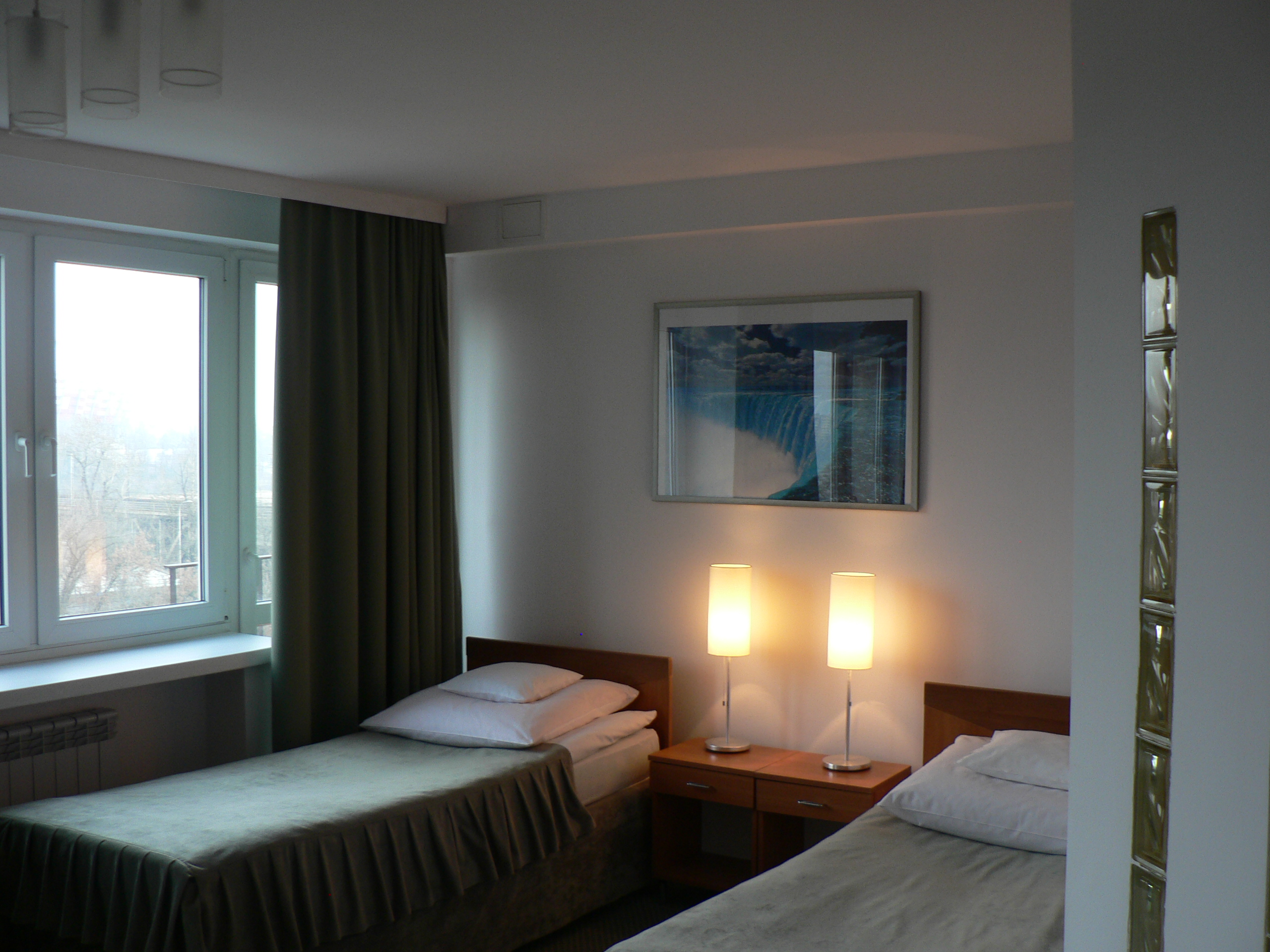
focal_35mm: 36
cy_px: 476
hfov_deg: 51.4
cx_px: 635
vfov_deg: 39.7
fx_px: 1321
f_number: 2.8
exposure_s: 1/30
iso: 100
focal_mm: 6
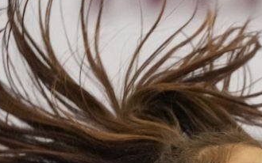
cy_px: 338
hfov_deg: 1.9
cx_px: 424
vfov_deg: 1.2
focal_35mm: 1113
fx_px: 7945
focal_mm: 200
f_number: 2.8
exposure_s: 1/1000
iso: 3200
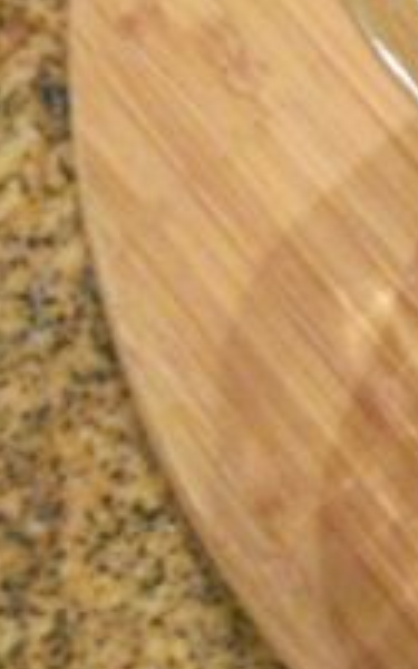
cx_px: 1110
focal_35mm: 134
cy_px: -164
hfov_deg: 8.6
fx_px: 2442
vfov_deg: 15.0
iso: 250
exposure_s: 1/20
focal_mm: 4.12
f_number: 2.4
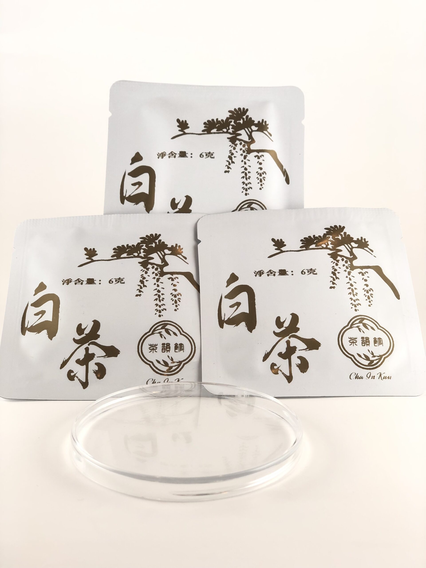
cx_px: 213
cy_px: 284
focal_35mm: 52
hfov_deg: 28.0
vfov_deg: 36.8
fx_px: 853
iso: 16
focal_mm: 6
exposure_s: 1/100
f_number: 2.4
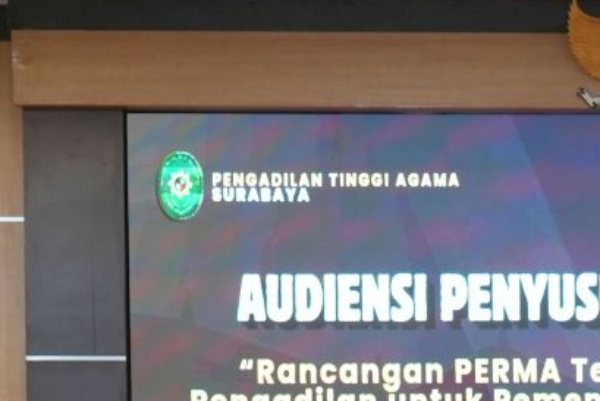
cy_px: 745
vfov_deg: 8.5
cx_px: 669
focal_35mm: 155
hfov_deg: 13.0
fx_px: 2584
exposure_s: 1/160
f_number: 4
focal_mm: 33
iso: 2000
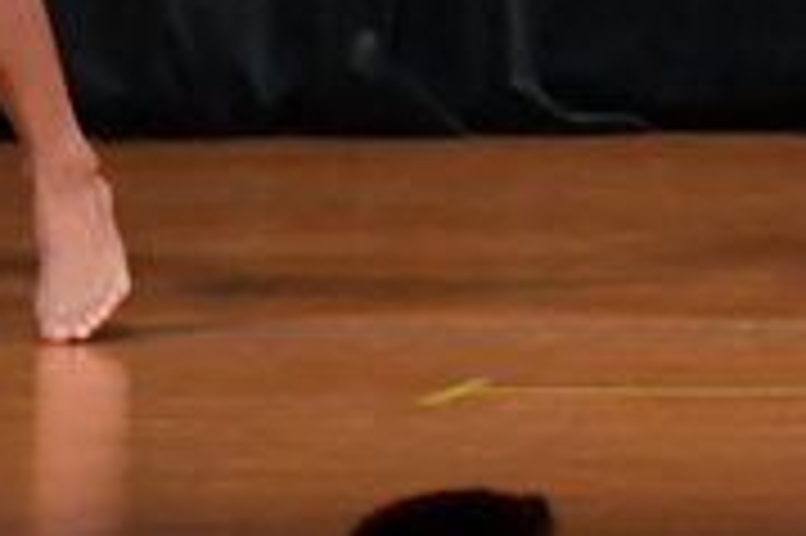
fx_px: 26126
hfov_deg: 1.8
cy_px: -518
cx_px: 1182
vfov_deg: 1.2
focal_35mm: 1168
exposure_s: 1/400
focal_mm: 180
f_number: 5.6
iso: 5000
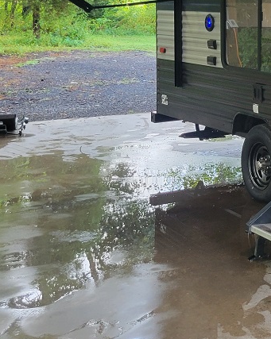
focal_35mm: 72
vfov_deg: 25.8
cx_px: 438
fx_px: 723
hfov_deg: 18.2
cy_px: 49
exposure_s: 1/120
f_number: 1.8
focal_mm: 5.4
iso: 160
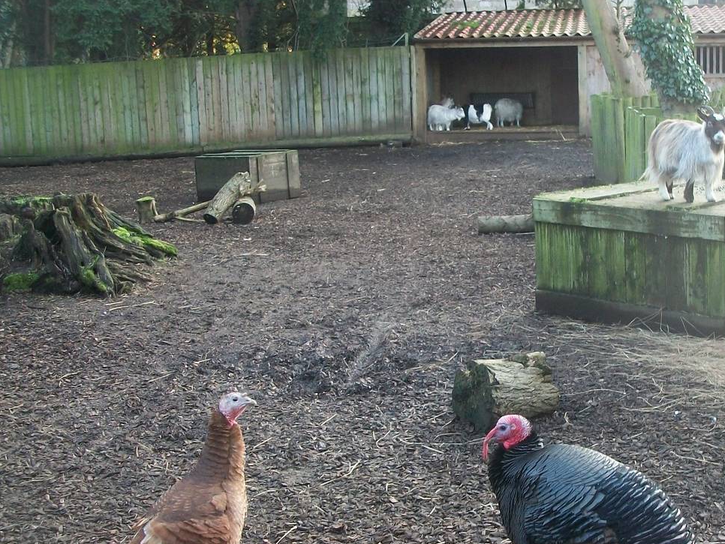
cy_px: 256
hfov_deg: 35.6
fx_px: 1110
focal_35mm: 53
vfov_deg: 27.5
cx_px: 515
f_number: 2.9
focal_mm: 5.7
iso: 100
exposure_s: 1/30
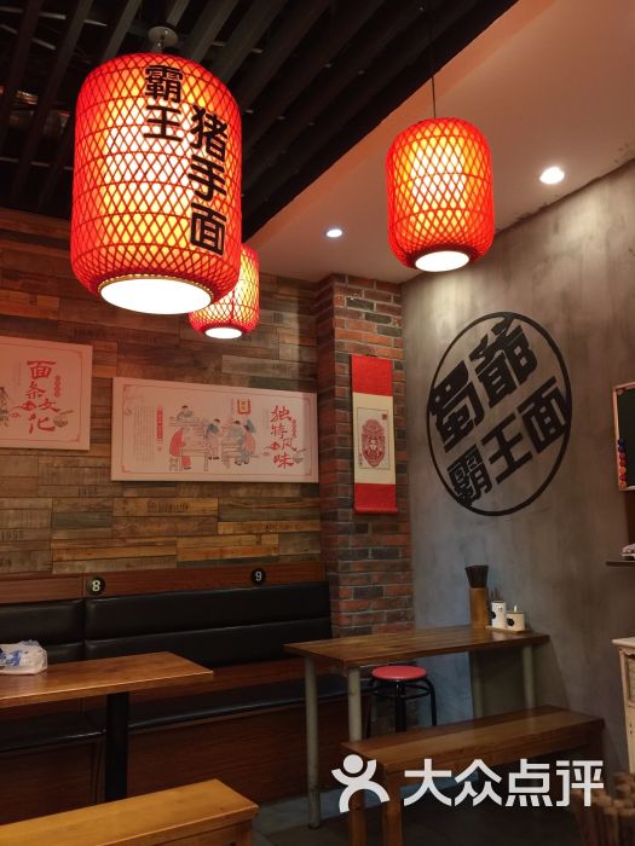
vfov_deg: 61.7
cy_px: 423
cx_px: 318
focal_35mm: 29
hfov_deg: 48.2
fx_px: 709
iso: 100
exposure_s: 1/17
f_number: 2.2
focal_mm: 4.15
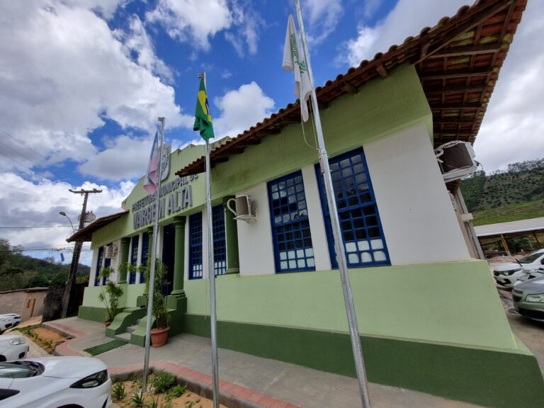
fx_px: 204
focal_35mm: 13
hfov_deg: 106.2
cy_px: 204
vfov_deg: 89.9
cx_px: 272
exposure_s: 1/1196
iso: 50
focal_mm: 1.74
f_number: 2.2
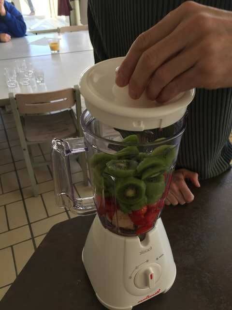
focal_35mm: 29
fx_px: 259
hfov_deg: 48.2
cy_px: 155
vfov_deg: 61.7
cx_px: 116
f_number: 2.2
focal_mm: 4.15
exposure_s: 1/50
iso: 32
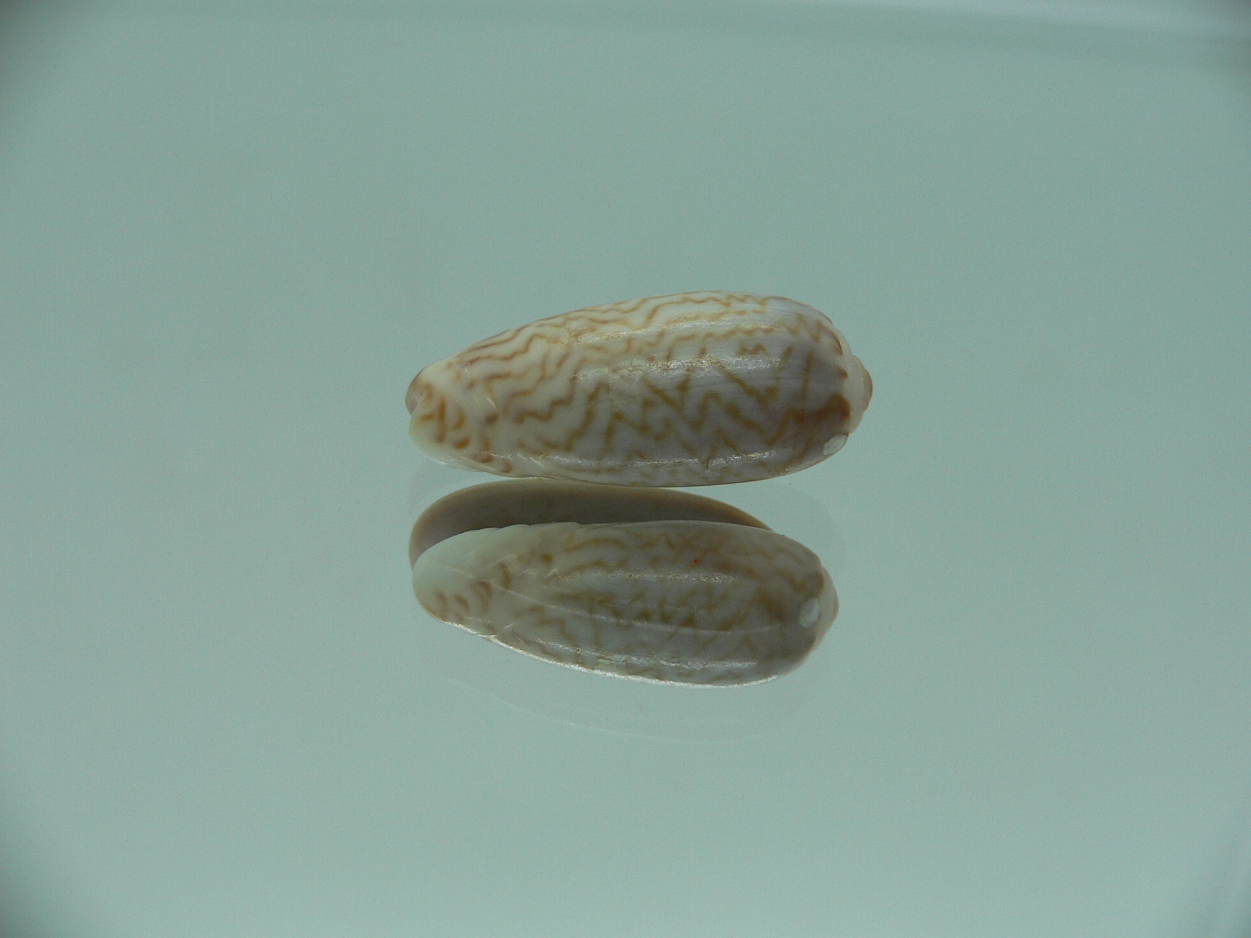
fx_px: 1265
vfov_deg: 40.7
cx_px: 626
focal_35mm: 35
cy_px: 469
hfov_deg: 52.6
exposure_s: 1/60
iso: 80
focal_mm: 4.6
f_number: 2.8
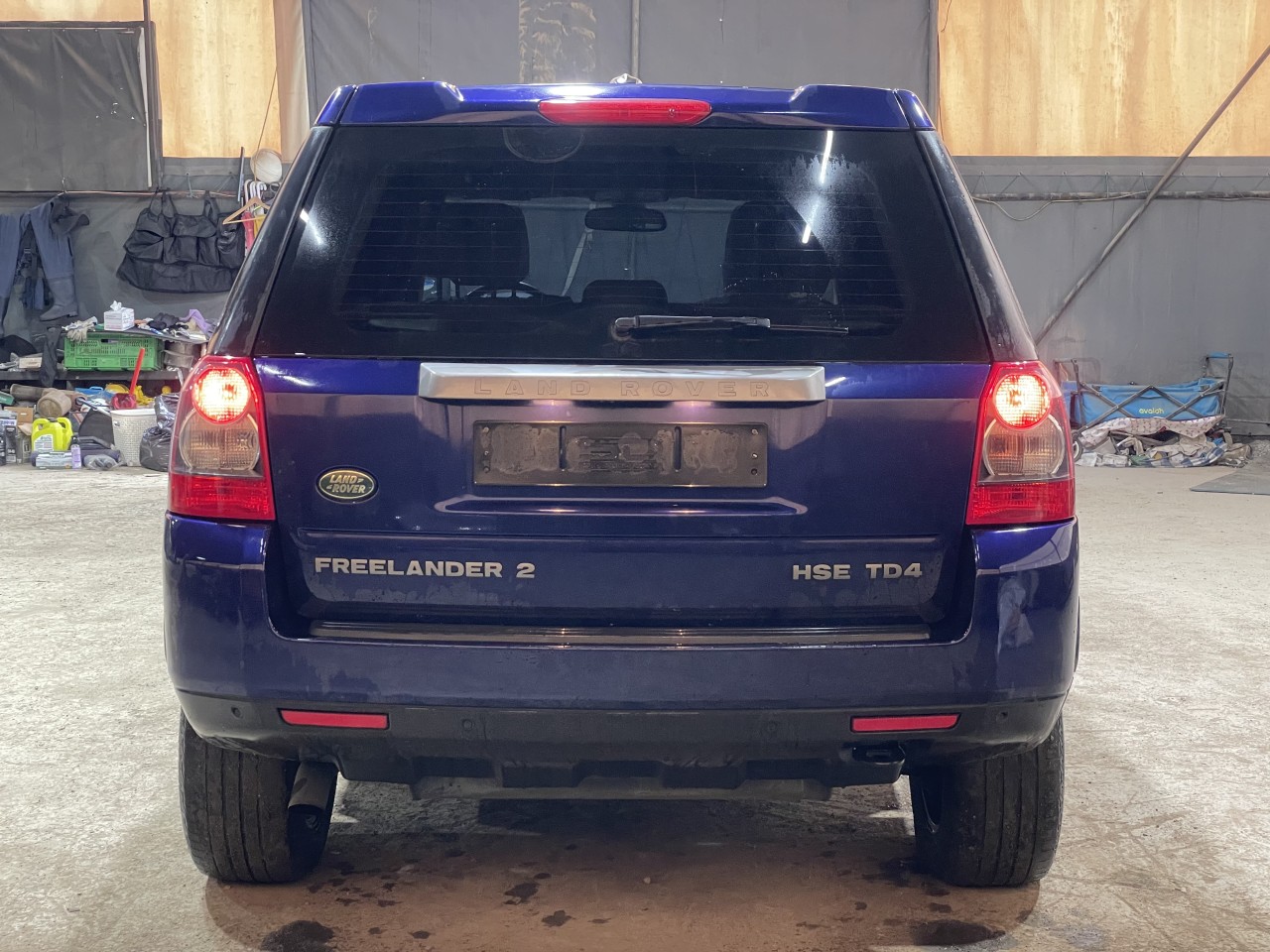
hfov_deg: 36.8
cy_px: 476
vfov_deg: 28.0
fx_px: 1908
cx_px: 635
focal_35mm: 52
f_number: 2
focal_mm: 6
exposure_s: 1/60
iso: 320
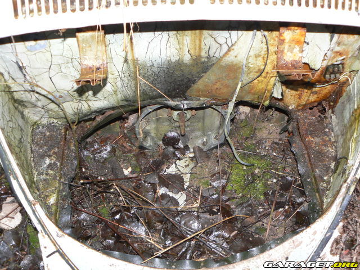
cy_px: 135
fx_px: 374
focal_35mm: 36
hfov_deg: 51.4
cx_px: 180
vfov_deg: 39.7
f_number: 2.8
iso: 125
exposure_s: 1/30
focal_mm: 6
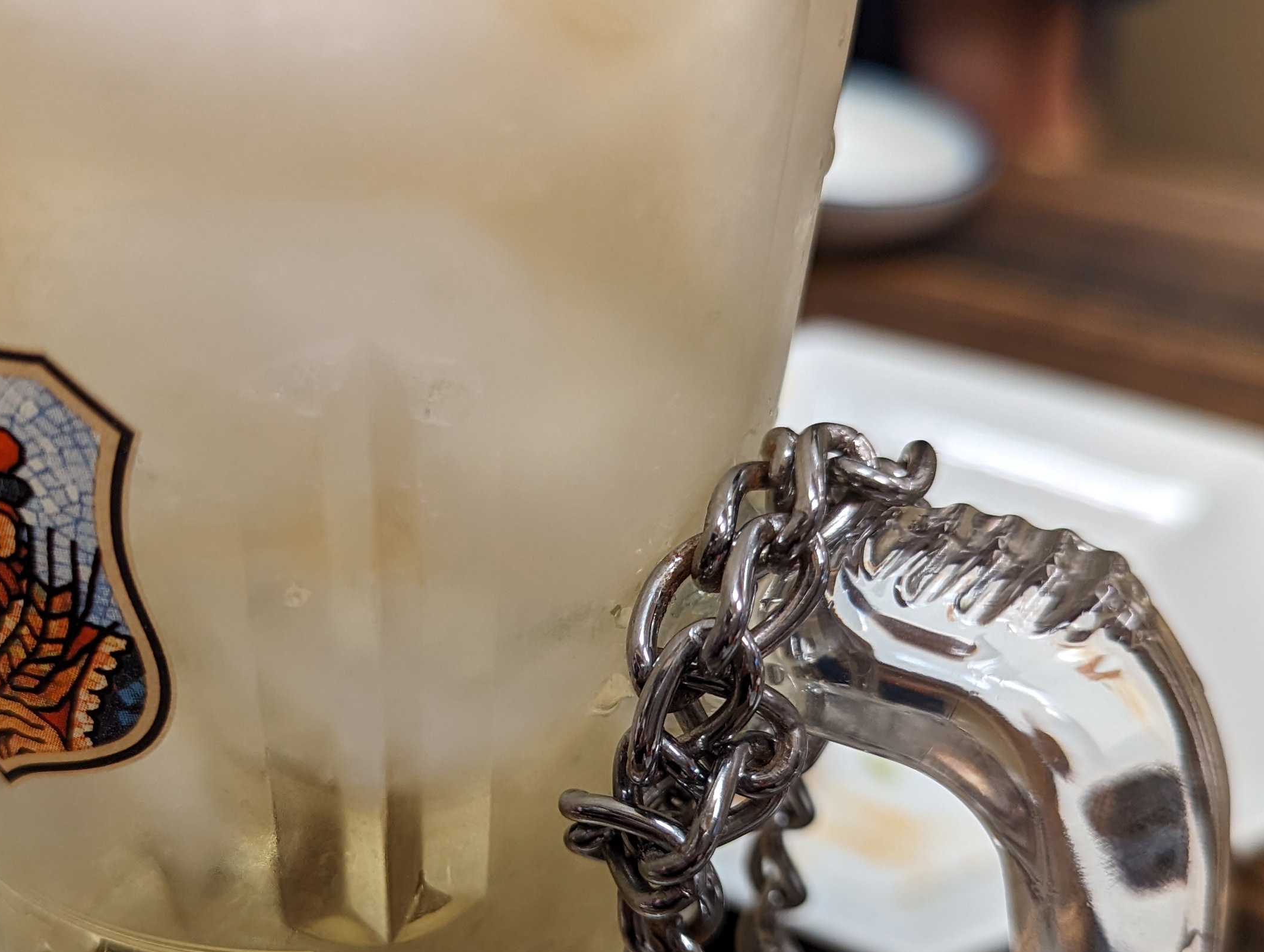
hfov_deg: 40.9
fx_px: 1682
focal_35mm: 46
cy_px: 608
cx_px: 481
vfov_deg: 31.4
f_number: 1.85
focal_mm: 6.81
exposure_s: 1/50
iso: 114
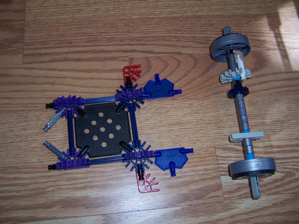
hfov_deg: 55.4
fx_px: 285
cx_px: 150
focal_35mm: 33
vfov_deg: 42.9
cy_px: 112
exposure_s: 1/60
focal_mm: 5.5
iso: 80
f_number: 2.8
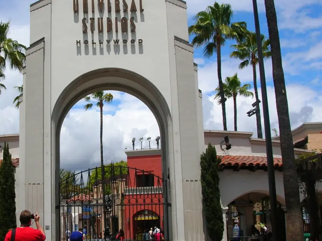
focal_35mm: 56
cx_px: 104
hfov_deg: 34.0
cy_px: 130
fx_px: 521
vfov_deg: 26.1
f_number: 3.7
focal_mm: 6
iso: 50
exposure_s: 1/1437
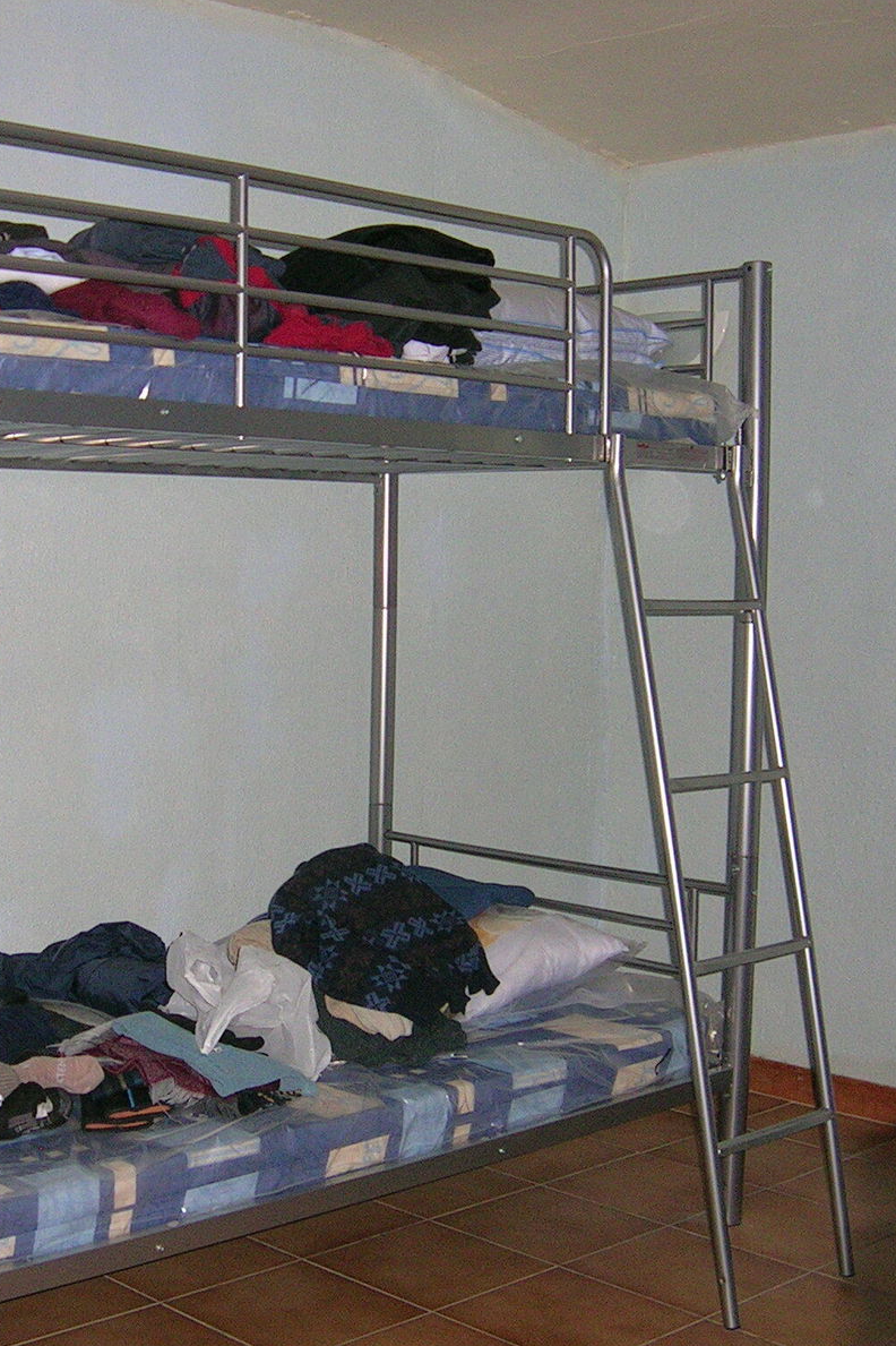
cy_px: 677
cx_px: 273
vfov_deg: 40.4
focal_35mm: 49
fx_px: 1830
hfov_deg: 27.3
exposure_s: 1/60.1
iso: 154
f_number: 2.8
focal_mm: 5.4
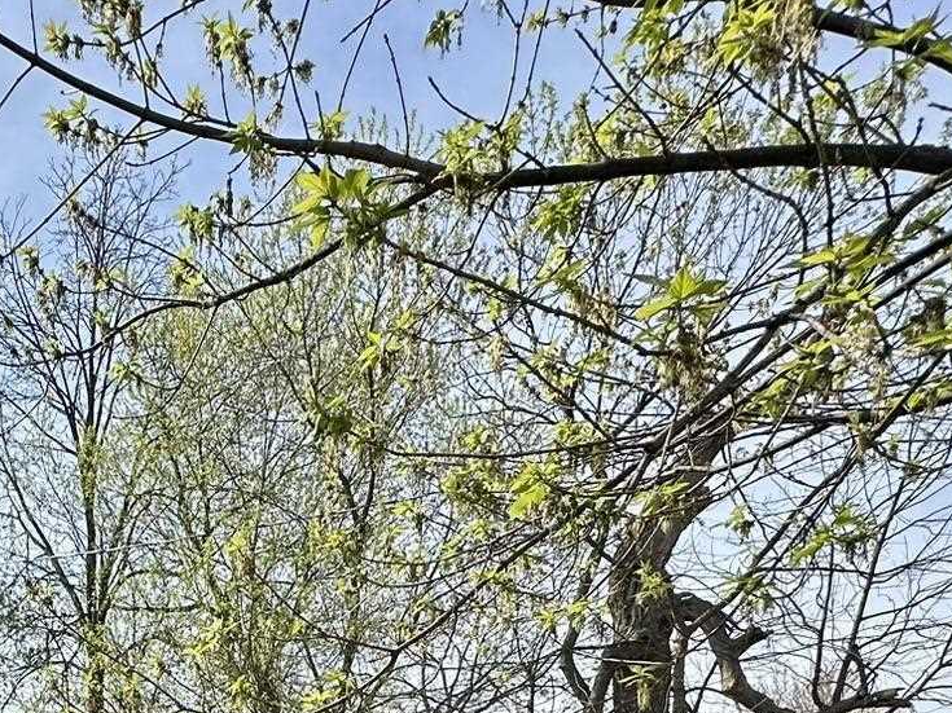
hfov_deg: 42.8
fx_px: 1072
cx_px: 54
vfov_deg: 28.7
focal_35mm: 39
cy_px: 971
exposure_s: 1/940
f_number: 2.2
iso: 40
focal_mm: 2.22
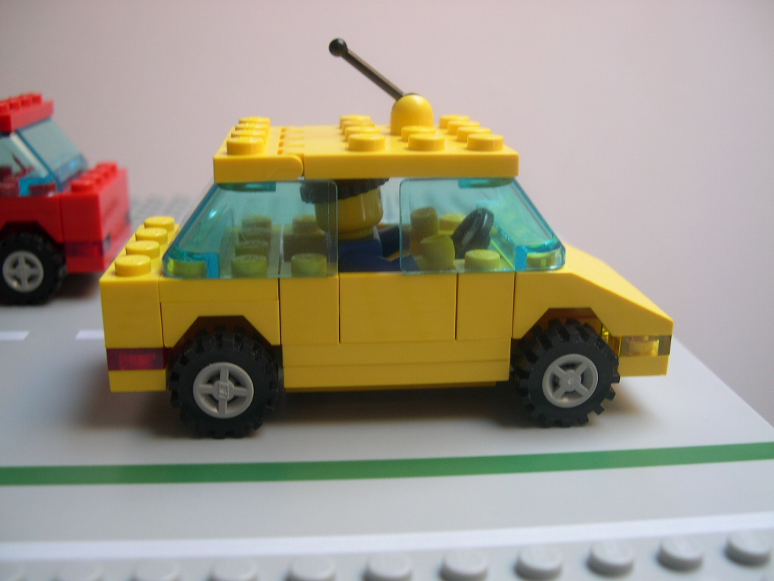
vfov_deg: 37.7
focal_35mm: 38
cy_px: 290
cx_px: 387
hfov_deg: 49.0
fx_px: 850
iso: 100
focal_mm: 8
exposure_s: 1/32.1
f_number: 2.8
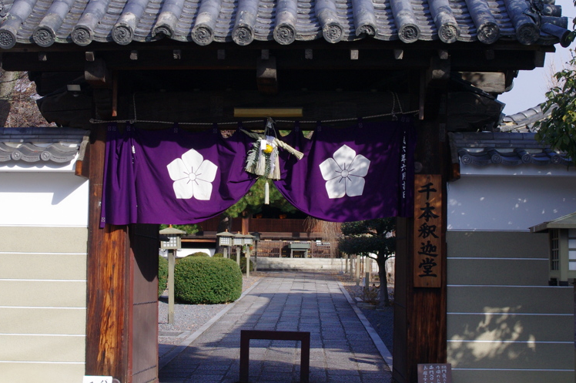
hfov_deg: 31.9
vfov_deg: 21.5
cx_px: 273
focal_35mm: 63
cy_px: 170
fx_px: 1007
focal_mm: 31
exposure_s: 1/500
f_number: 8
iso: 400
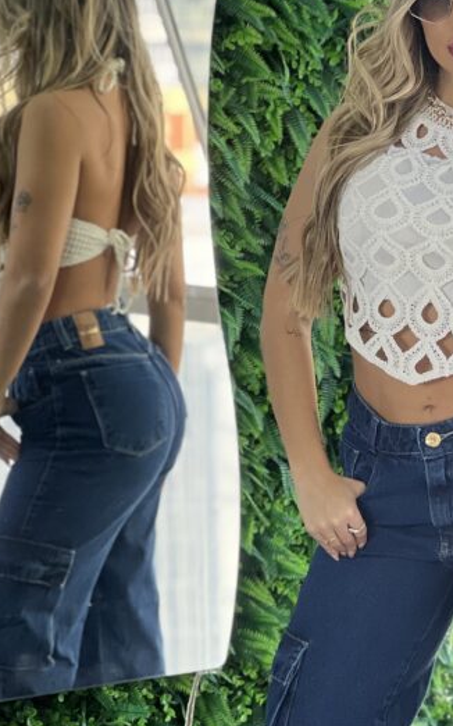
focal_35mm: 146
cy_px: 499
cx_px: 442
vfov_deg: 14.3
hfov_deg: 8.9
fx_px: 2886
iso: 40
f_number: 2.8
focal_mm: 9
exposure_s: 1/120
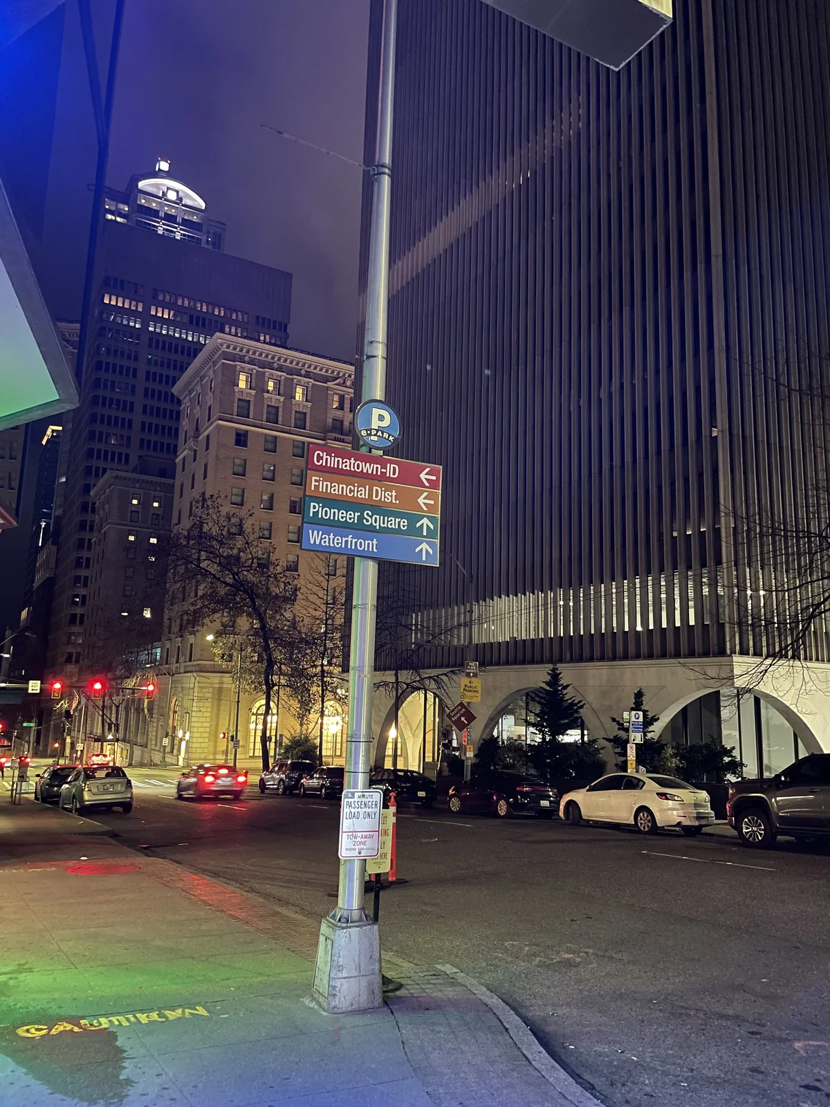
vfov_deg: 67.3
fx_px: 831
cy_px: 554
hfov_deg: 53.1
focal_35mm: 26
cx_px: 415
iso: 500
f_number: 1.6
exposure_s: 1/10
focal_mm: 4.2
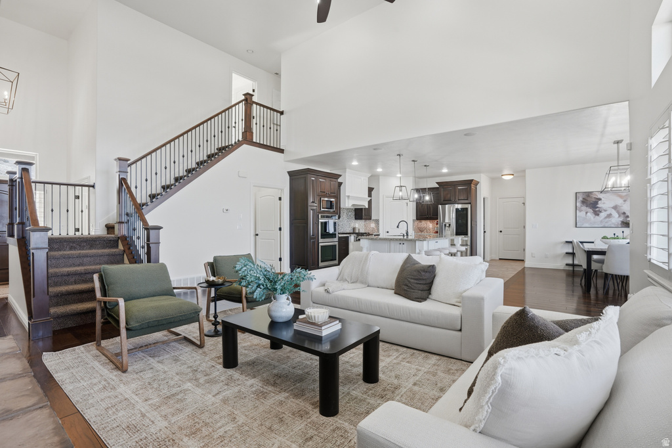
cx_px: 336
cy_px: 224
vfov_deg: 73.7
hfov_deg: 96.8
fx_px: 299
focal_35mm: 16
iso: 250
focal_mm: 16
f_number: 9
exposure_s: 1/160
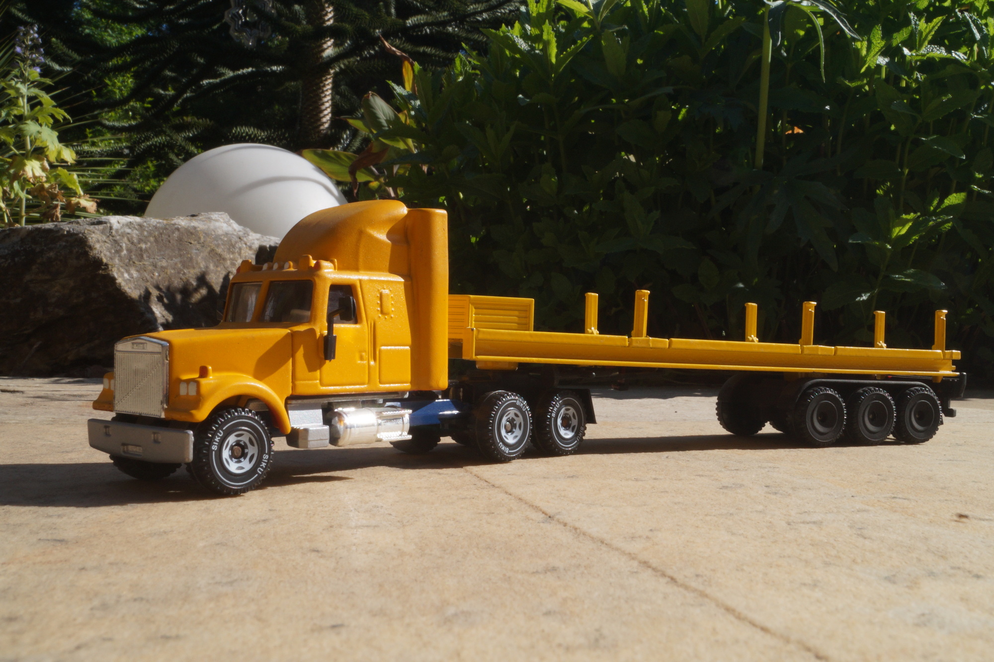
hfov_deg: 49.6
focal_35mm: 39
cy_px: 331
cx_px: 497
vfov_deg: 34.2
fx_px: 1076
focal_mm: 26
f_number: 25
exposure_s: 1/60
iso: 320
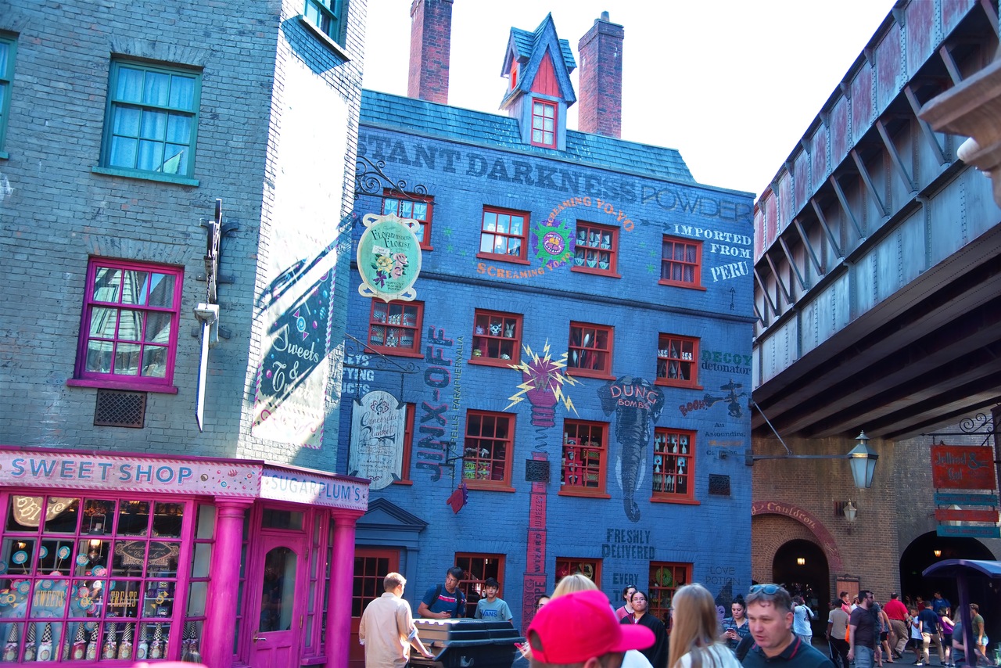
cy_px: 334
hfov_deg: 50.7
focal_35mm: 38
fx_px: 1057
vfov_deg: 35.1
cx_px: 500
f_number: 4.5
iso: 100
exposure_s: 1/80
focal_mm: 38
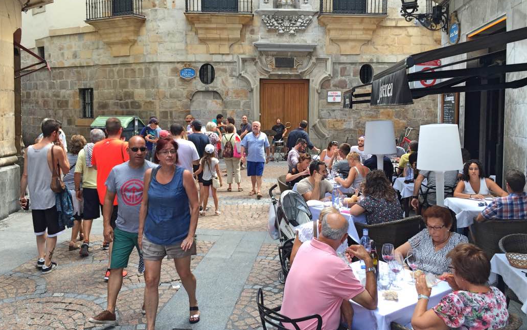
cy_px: 144
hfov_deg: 61.2
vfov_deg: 40.6
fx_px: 445
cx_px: 262
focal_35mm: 31
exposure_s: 1/126
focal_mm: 4.15
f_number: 2.2
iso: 32
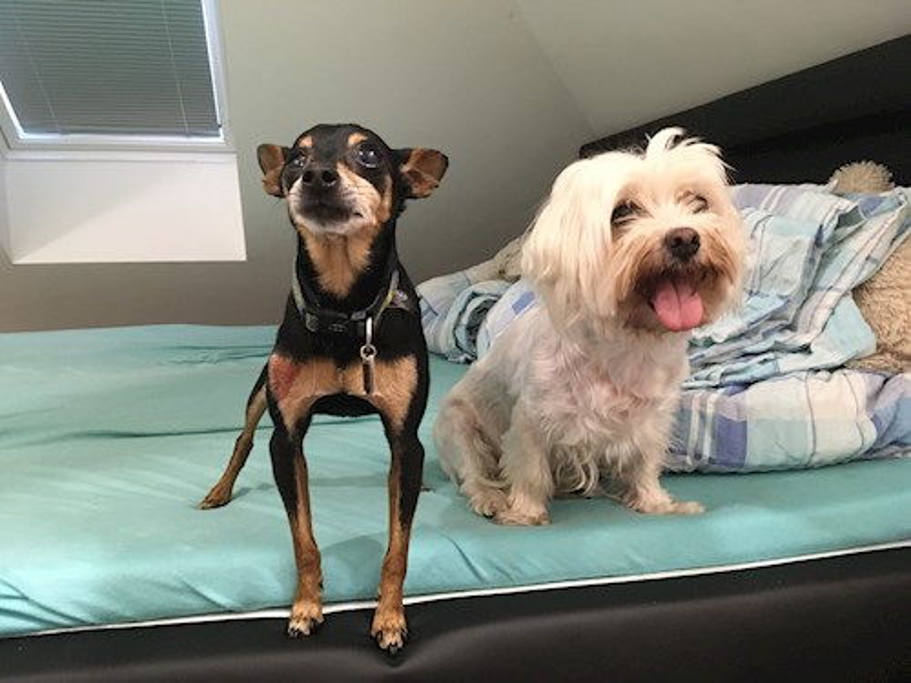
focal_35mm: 29
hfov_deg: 61.7
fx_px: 763
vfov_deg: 48.2
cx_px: 456
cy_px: 342
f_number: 2.2
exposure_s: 1/20
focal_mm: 4.15
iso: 200
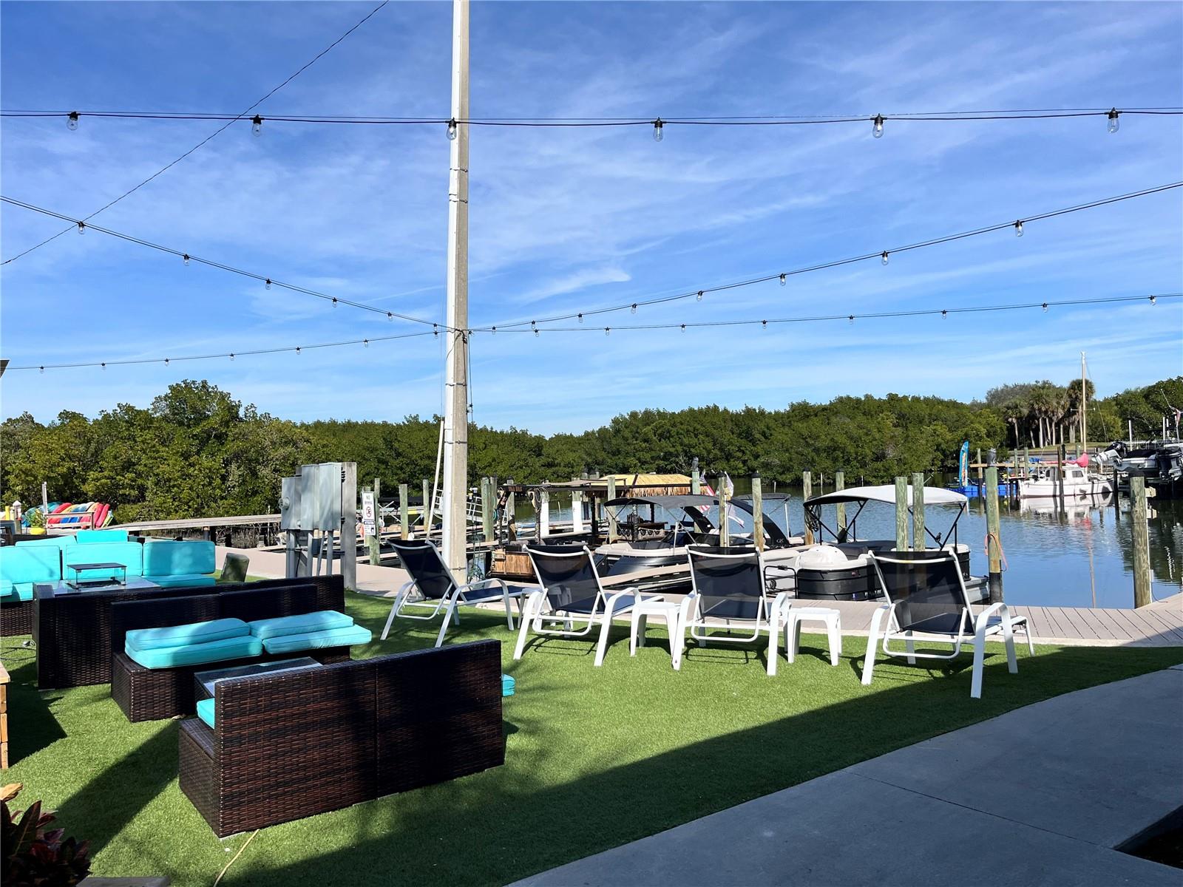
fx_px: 889
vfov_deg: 53.1
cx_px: 592
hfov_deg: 67.3
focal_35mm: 26
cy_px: 444
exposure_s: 1/5319
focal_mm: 5.1
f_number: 1.6
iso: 50
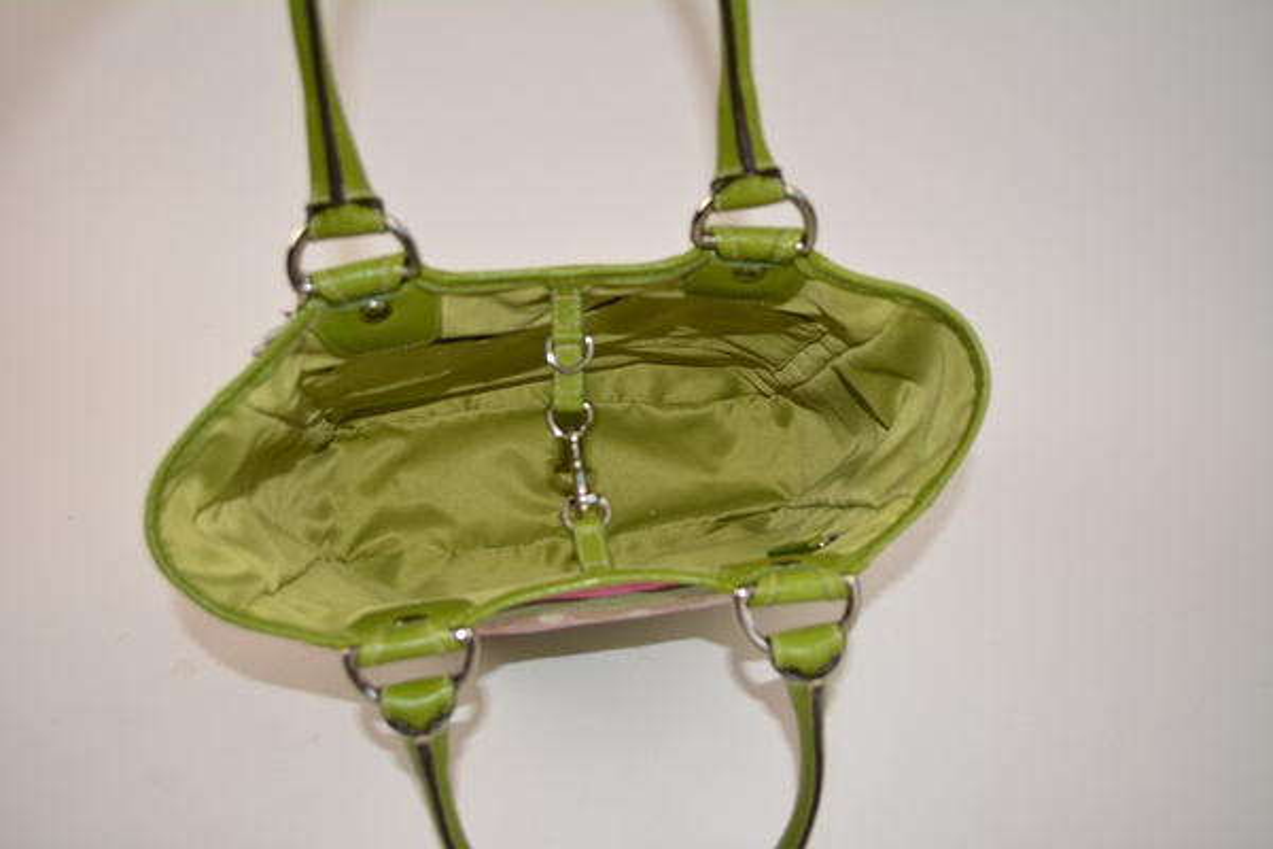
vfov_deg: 40.0
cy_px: 424
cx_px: 636
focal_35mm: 33
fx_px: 1167
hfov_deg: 57.2
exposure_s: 1/200
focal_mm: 22
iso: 180
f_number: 3.8
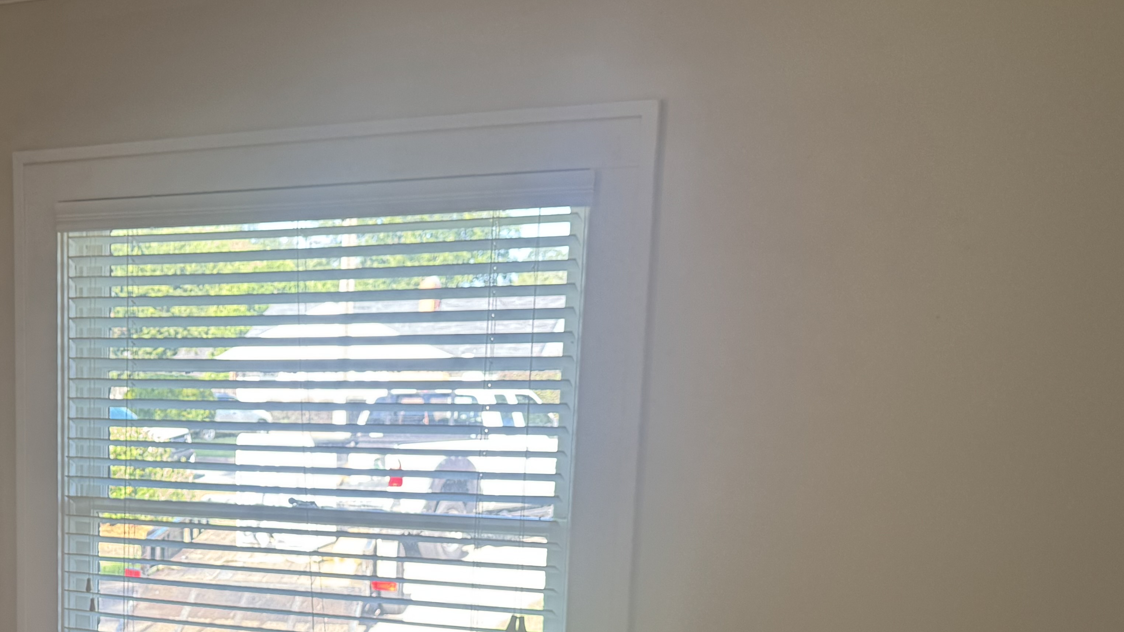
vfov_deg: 23.6
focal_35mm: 49
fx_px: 1460
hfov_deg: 38.7
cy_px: 595
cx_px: 80
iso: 80
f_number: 1.78
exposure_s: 1/120
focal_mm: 6.76
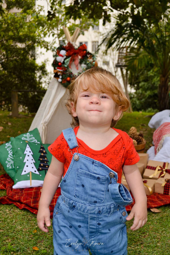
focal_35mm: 48
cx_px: 85
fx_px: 340
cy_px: 128
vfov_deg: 41.1
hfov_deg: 28.1
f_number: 4.8
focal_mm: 32
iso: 100
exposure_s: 1/200
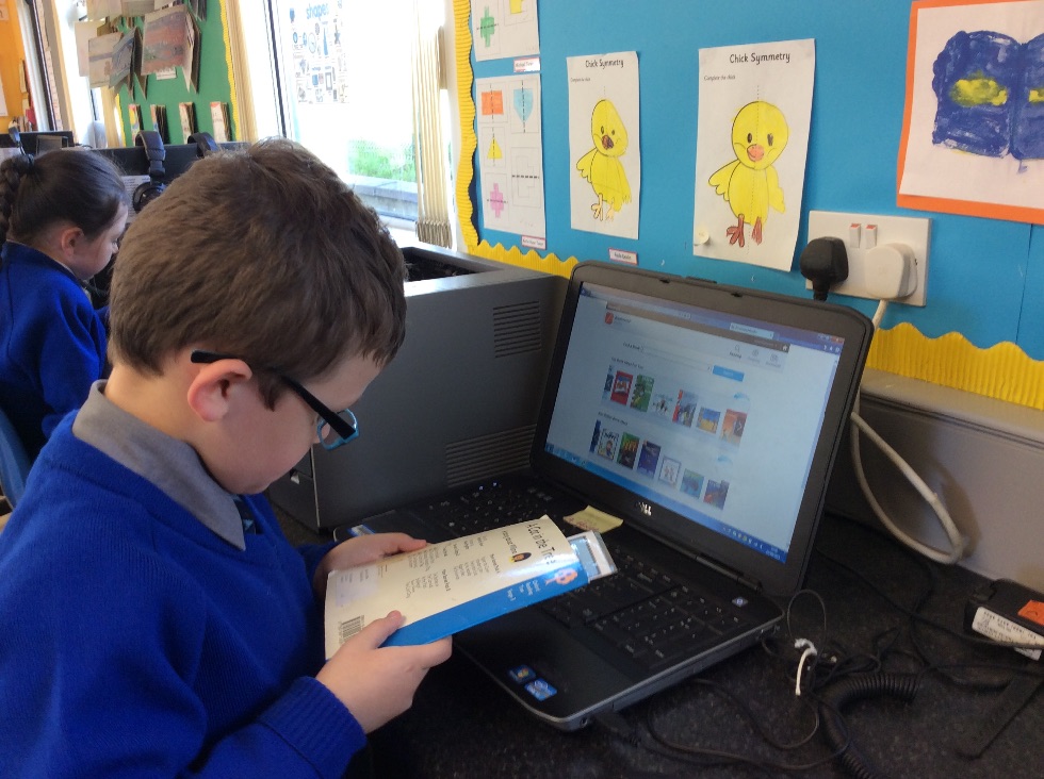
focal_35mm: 32
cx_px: 522
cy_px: 390
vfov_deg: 44.1
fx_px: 964
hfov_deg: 56.9
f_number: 2.4
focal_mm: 3.3
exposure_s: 1/25
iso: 32
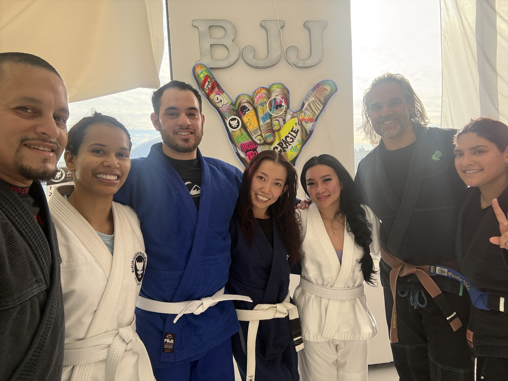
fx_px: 338
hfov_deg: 73.9
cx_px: 254
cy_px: 190
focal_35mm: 23
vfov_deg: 58.9
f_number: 1.9
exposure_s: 1/240
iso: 40
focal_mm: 2.69
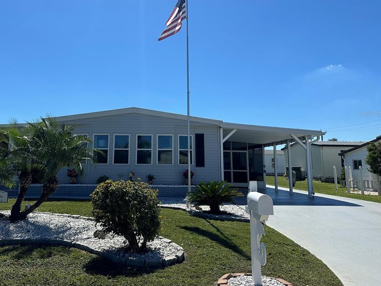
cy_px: 114
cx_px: 150
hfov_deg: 59.4
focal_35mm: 30
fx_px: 330
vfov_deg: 46.5
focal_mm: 6.86
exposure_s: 1/7576
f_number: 1.78
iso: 80
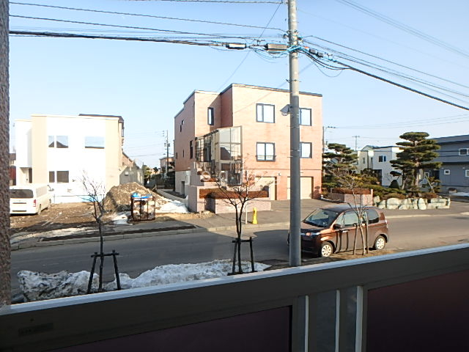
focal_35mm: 21
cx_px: 234
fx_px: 285
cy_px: 176
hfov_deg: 79.0
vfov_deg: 63.4
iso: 125
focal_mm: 3.7
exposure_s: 1/500
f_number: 3.5
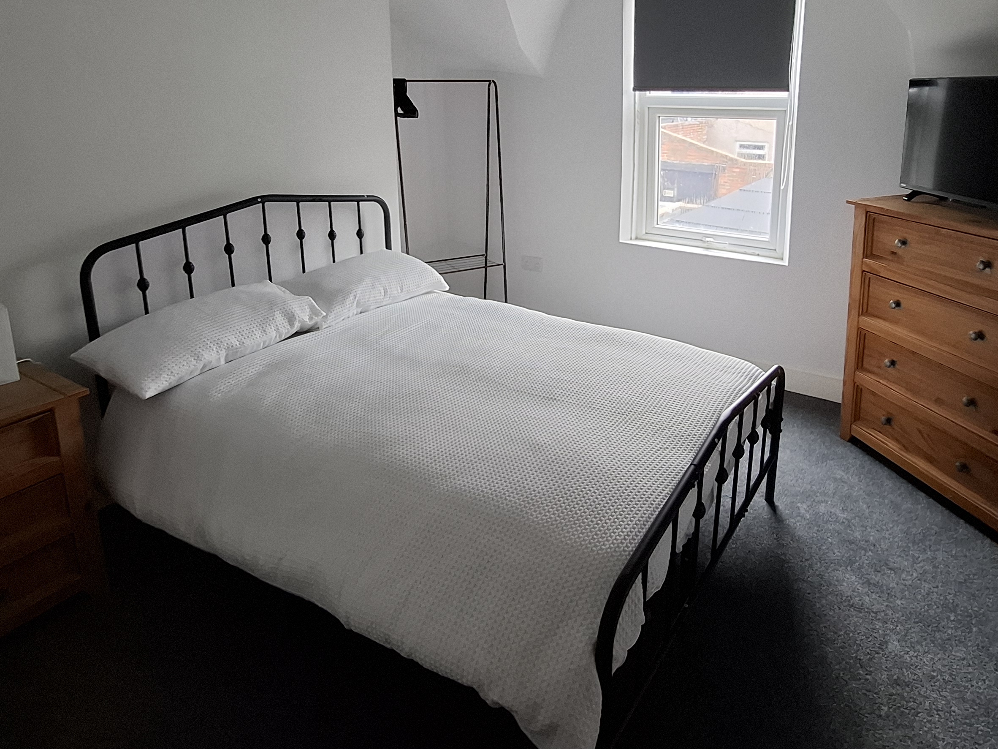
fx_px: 634
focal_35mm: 22
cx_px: 541
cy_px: 252
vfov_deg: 59.7
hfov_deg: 76.2
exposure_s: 1/50
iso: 100
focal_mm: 1.74
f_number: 2.2
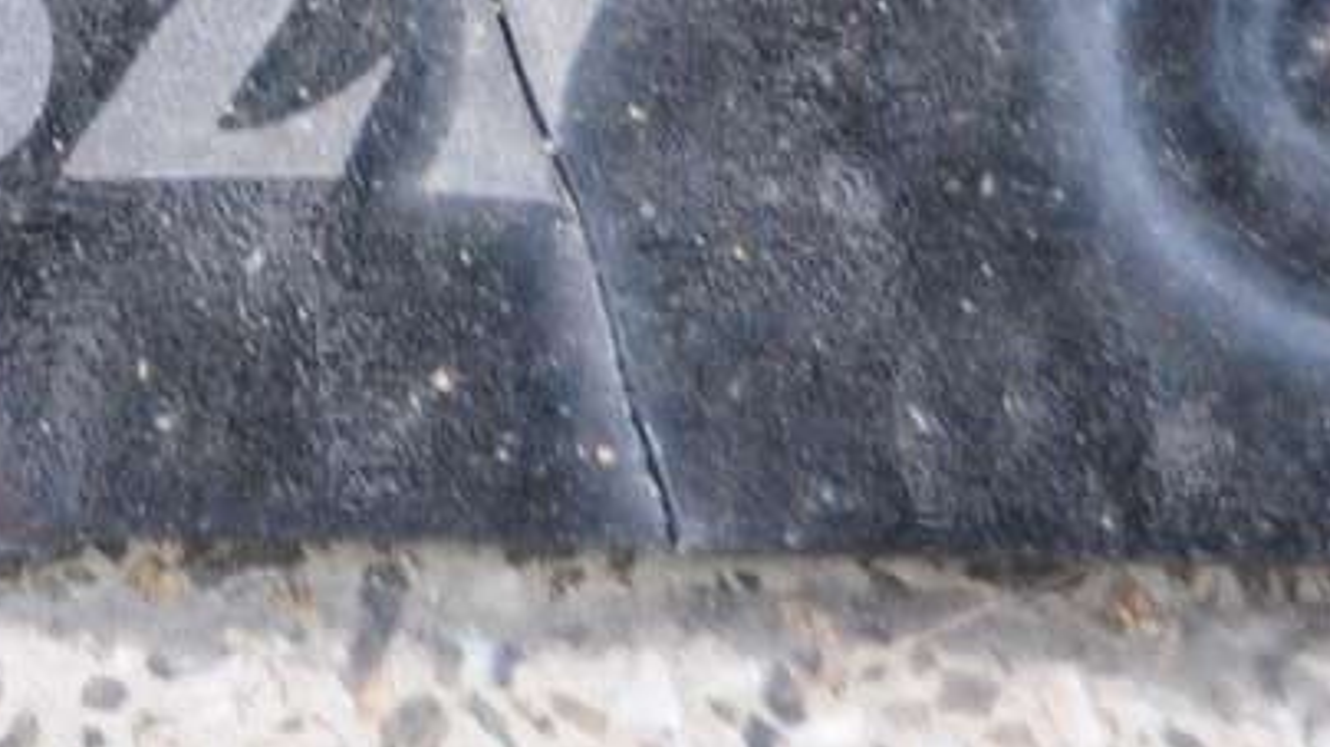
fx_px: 9978
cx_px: -1264
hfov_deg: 7.4
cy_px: -1557
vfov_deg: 4.1
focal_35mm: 283
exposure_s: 1/125
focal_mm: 34
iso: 640
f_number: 7.1
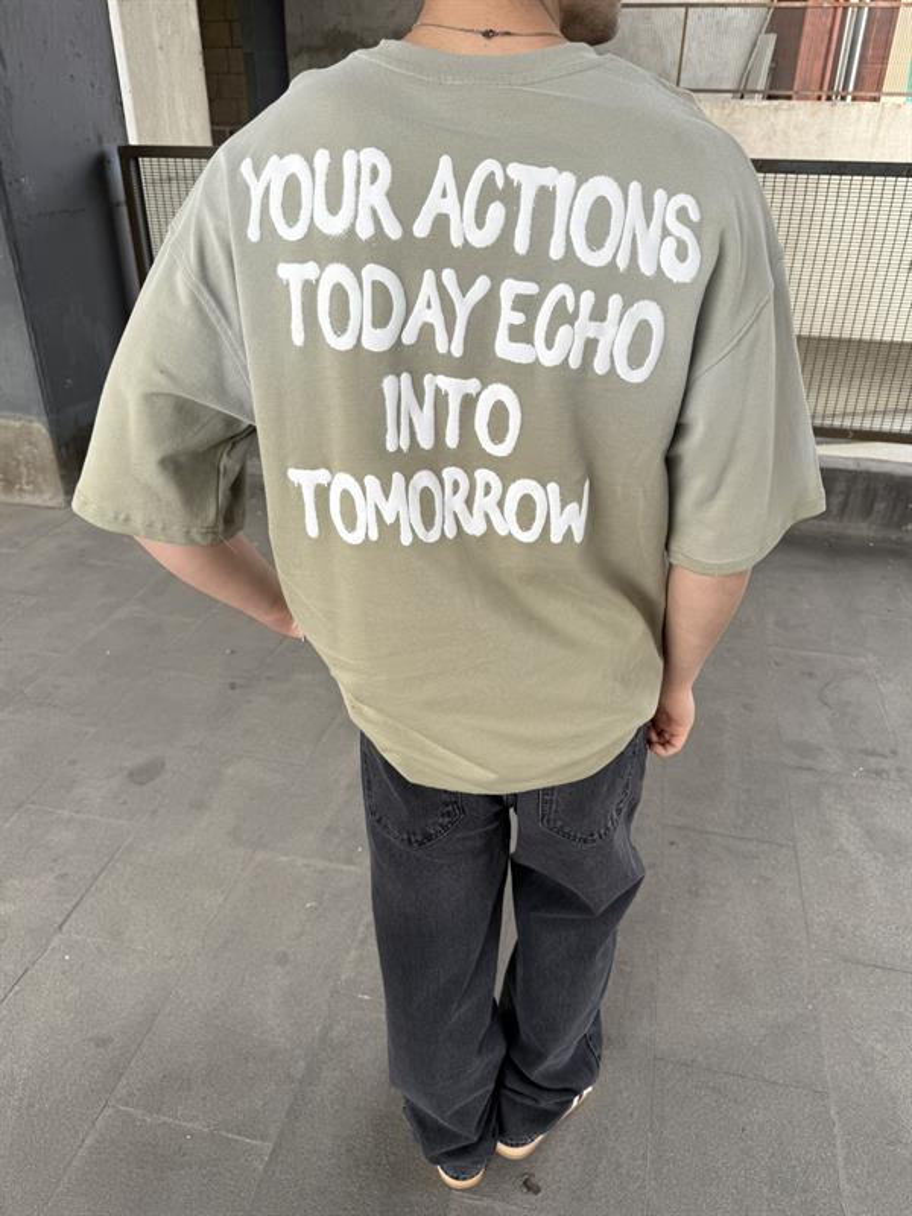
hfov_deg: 56.8
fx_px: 843
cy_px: 608
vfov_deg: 71.6
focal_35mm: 24
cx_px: 456
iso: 80
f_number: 1.78
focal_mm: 6.76
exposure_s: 1/307
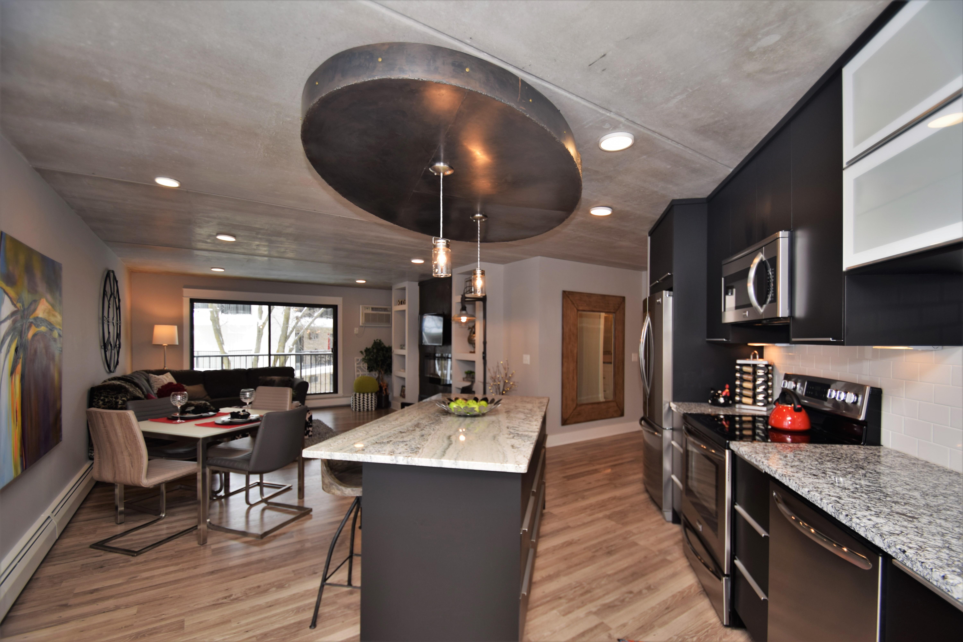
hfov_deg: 100.4
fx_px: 401
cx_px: 482
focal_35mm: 15
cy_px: 321
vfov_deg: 77.3
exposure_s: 1/60
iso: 100
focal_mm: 10
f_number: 3.5
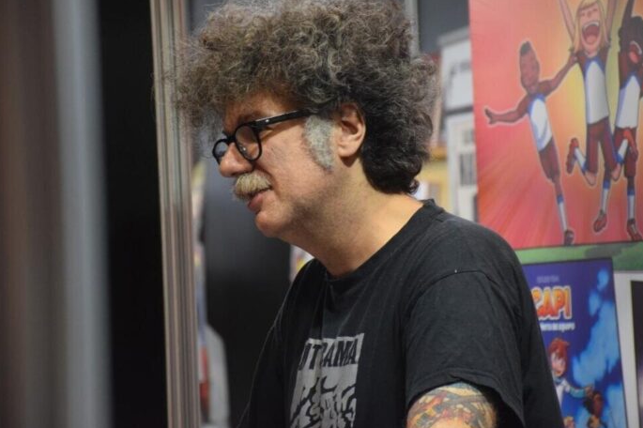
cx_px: 334
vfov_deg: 7.5
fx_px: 3267
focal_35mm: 183
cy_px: 206
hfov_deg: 11.2
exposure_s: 1/160
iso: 3200
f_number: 5.6
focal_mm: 116
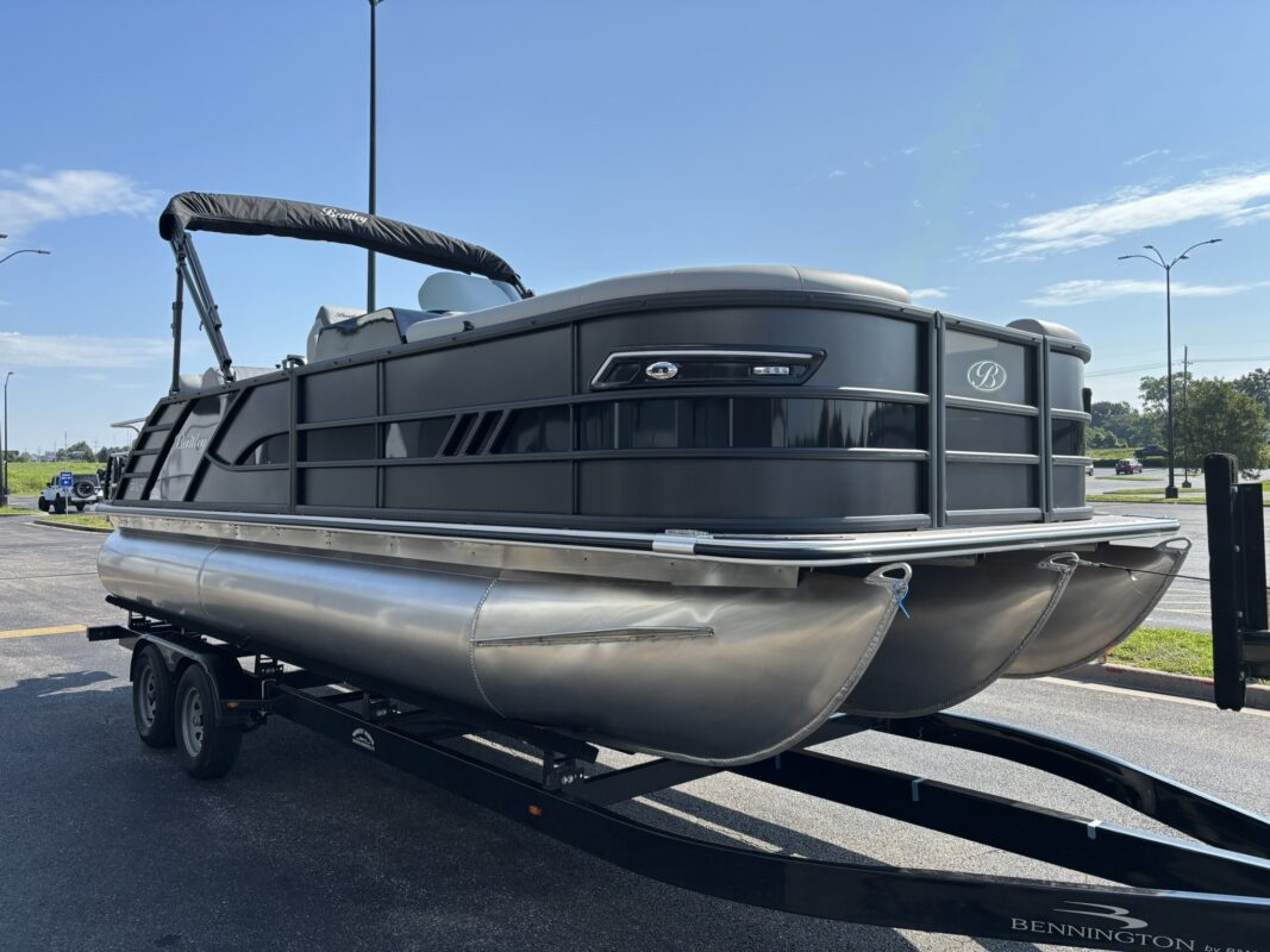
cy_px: 476
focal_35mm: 26
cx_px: 635
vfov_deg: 53.1
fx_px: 954
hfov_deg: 67.3
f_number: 1.6
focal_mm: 5.96
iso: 50
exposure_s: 1/2933
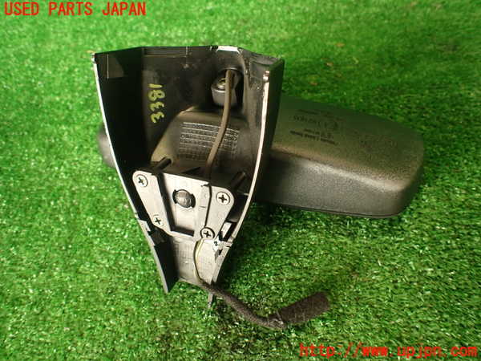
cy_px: 180
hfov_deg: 69.4
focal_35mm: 25
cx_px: 240
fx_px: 347
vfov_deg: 54.9
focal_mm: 4.5
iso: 200
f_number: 2
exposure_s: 1/50
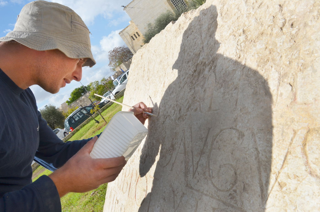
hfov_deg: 67.5
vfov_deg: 47.7
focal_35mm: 27
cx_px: 160
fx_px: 239
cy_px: 106
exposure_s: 1/500
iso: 400
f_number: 11
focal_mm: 18
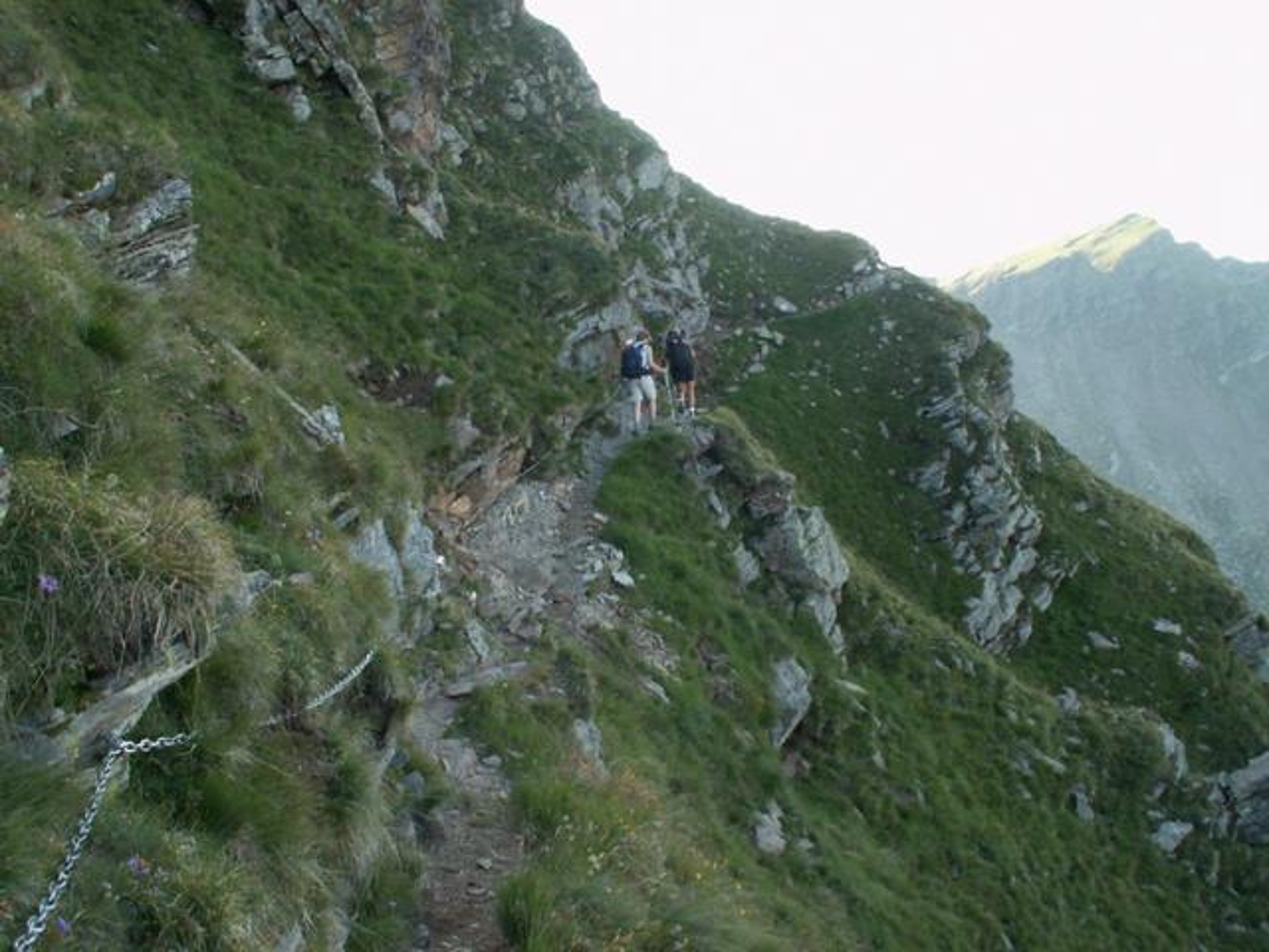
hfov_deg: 52.6
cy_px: 476
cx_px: 634
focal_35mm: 35
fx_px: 1283
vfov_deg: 40.7
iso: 50
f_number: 4
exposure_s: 1/40
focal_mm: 5.86
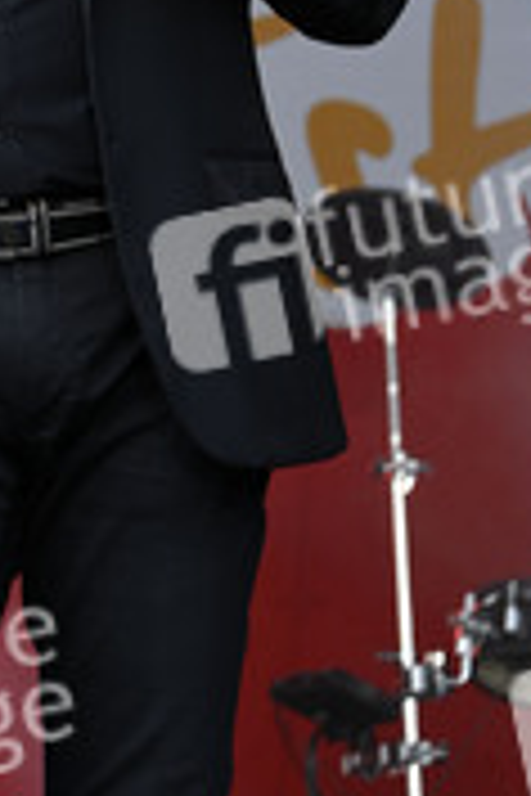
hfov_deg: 6.2
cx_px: -27
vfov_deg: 9.3
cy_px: 40
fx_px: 4889
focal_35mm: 221
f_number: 5.6
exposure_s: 1/200
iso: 800
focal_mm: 98
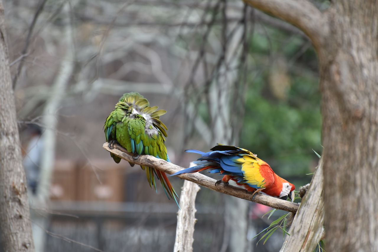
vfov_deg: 4.6
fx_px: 3151
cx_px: 189
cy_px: 126
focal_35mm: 300
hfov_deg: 6.9
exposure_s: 1/640
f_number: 5.6
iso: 900
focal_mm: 300
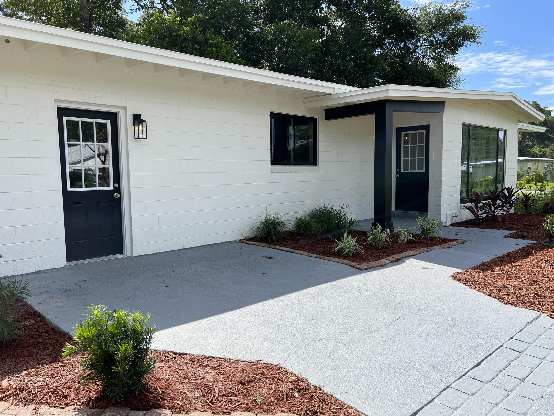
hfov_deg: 67.3
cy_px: 208
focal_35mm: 26
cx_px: 277
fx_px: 416
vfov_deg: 53.1
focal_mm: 5.7
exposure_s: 1/3460
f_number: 1.5
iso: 50
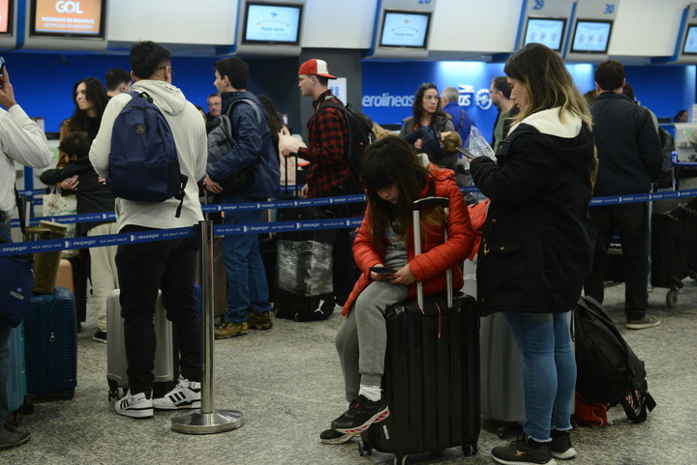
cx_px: 348
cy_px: 232
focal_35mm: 58
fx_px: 1124
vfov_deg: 23.4
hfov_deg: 34.5
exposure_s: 1/80
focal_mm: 58
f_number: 4.5
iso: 2000
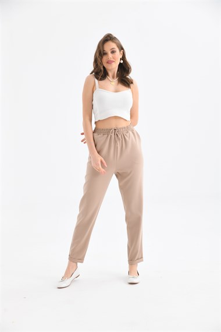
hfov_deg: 24.2
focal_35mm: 56
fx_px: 516
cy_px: 166
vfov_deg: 35.6
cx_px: 110
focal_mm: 56
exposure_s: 1/125
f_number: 6.3
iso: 160
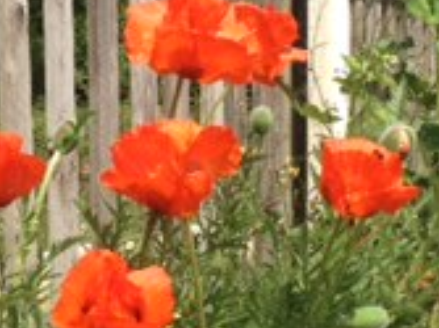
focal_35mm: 134
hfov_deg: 14.7
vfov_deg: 11.0
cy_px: 210
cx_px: 200
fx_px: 1698
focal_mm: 4.28
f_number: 2.4
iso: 50
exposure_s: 1/1346
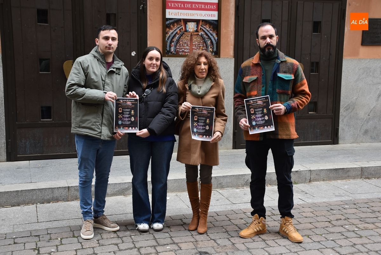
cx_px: 190
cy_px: 128
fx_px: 508
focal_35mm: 48
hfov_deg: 41.1
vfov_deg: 28.1
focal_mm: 32
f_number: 5
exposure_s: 1/100
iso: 400
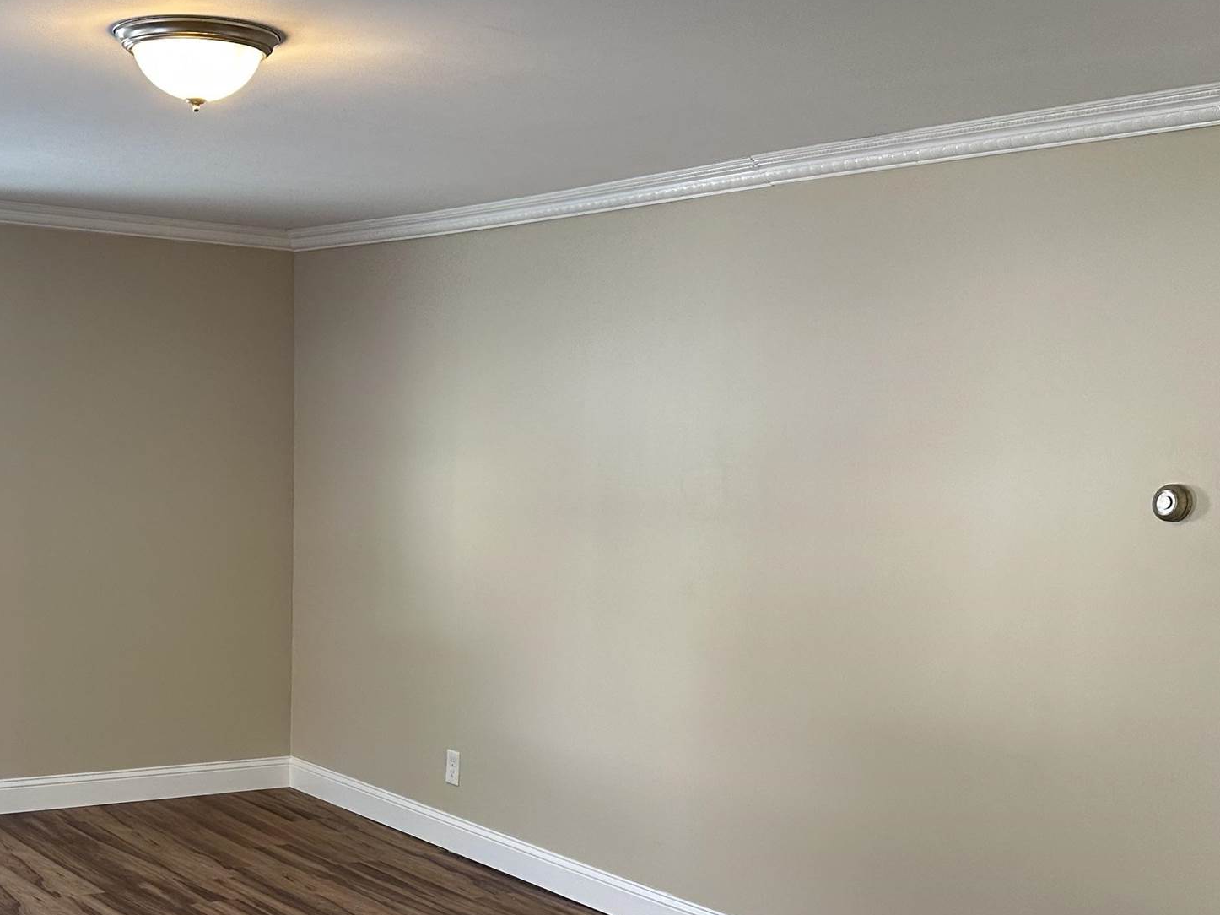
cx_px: 335
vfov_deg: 27.6
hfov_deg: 36.8
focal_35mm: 51
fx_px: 1797
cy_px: 799
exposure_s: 1/120
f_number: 1.78
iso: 125
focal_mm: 6.86
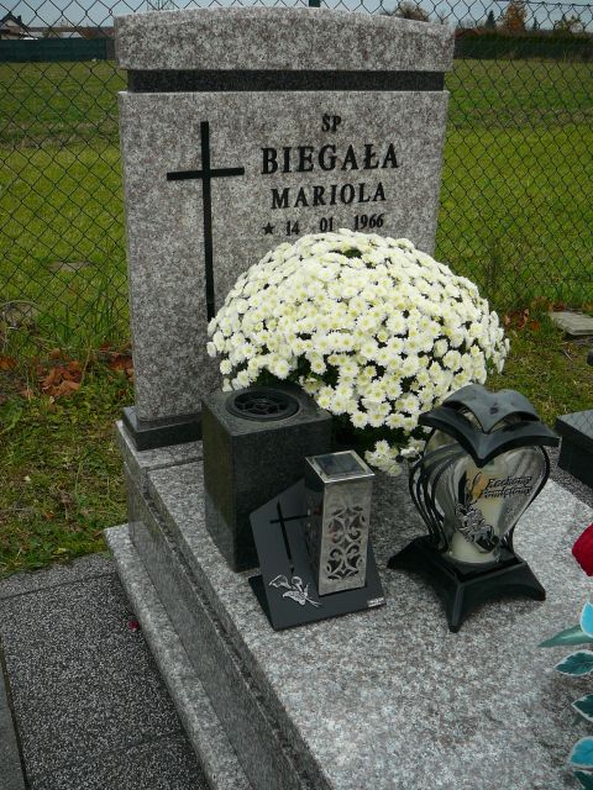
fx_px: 799
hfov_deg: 40.7
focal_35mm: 35
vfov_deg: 52.6
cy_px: 395
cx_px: 296
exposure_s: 1/250
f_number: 2.8
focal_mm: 5.2
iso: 80
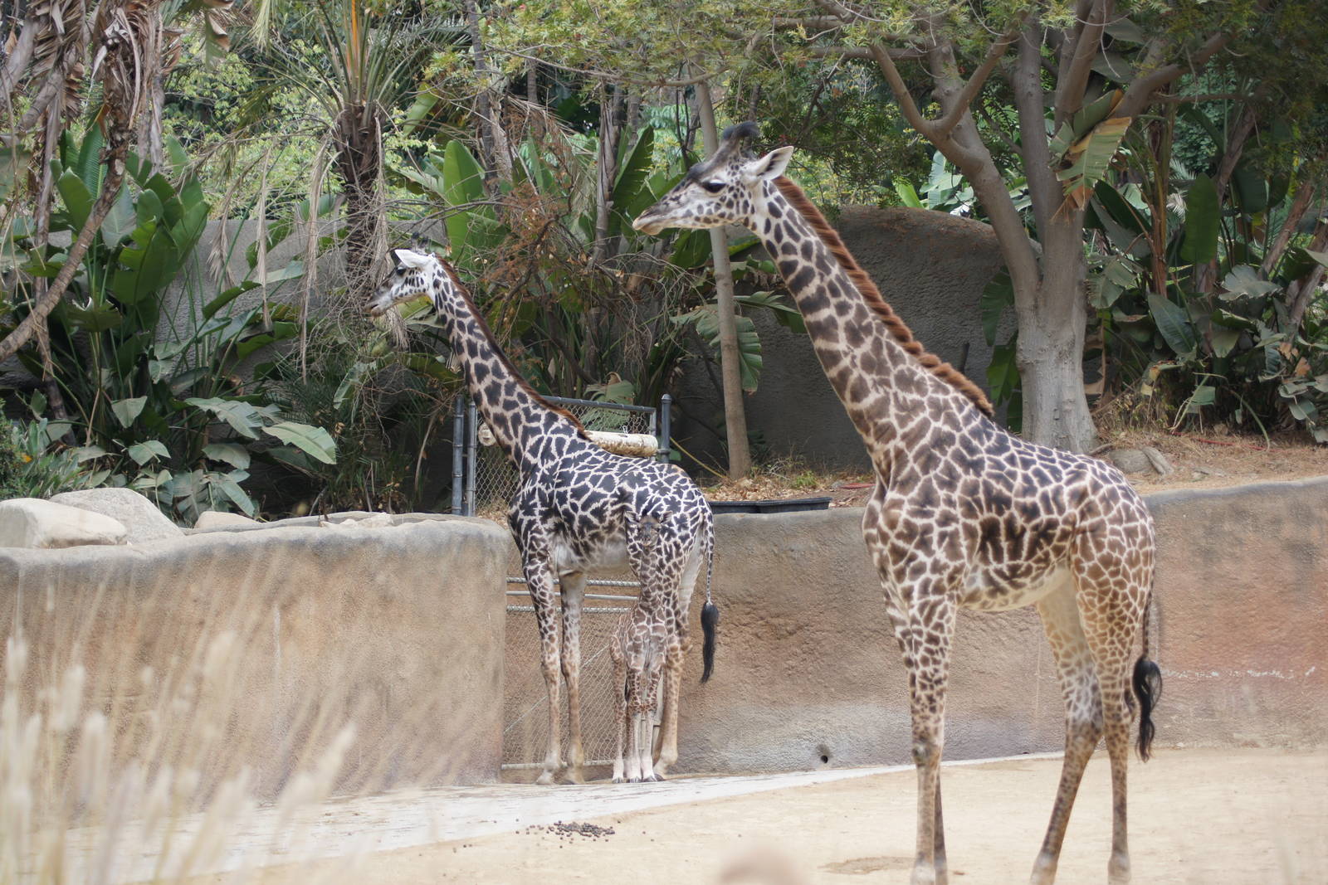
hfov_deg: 24.6
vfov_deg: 16.6
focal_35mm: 82
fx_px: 3043
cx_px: 664
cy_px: 442
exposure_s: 1/200
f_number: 4
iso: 200
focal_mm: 55
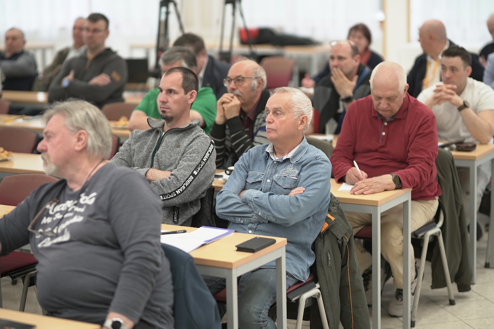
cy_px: 164
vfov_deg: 15.9
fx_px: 1180
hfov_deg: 23.6
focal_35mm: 86
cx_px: 247
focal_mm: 85
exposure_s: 1/200
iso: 320
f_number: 1.8
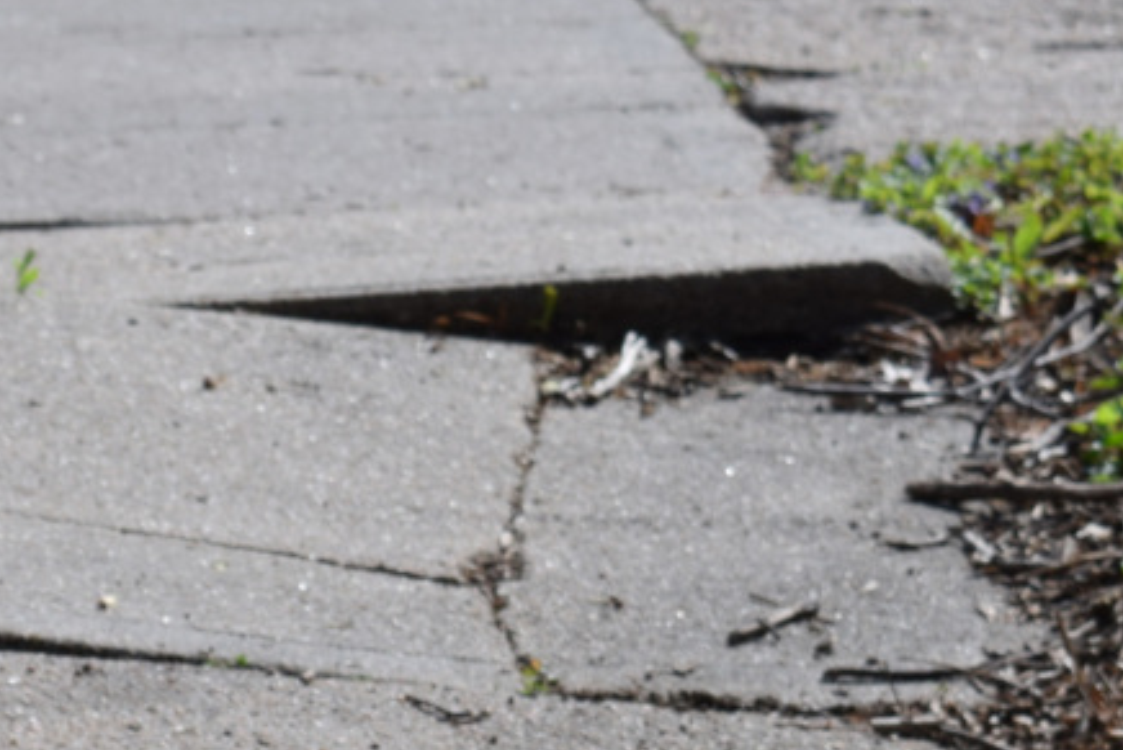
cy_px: 1323
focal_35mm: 231
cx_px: -247
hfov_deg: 8.8
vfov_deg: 5.9
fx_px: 7208
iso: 200
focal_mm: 42
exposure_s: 1/320
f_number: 9
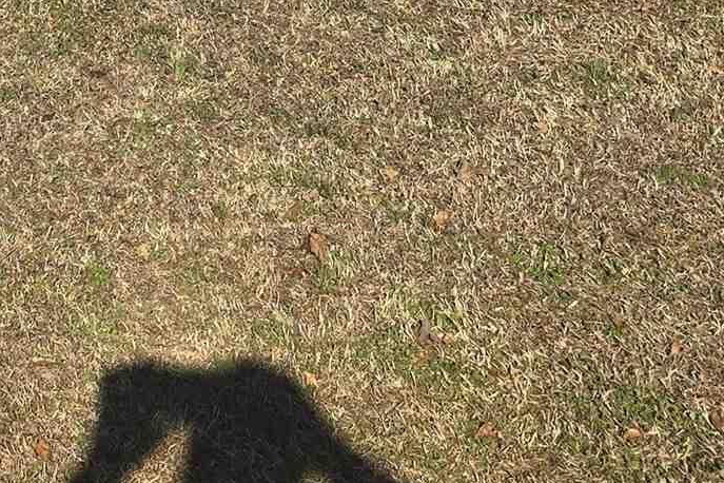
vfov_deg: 11.0
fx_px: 2152
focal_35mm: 107
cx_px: -203
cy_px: -626
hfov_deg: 17.9
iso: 12
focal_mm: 6.3
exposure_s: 1/927
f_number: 1.7
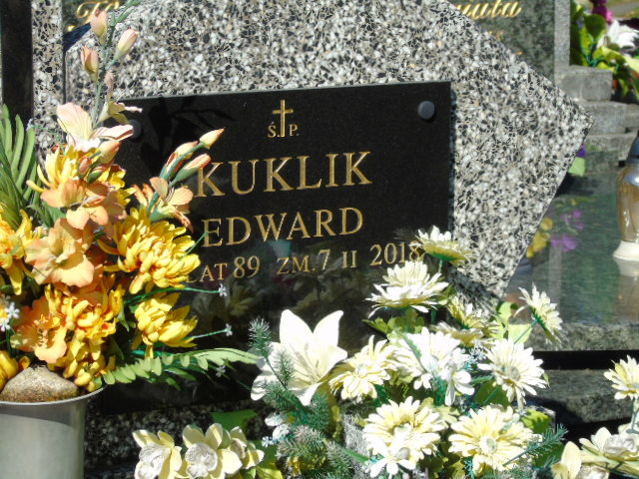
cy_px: 240
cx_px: 320
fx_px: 2289
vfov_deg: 12.0
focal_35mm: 124
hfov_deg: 15.9
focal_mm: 22
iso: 80
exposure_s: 1/500
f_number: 4.6
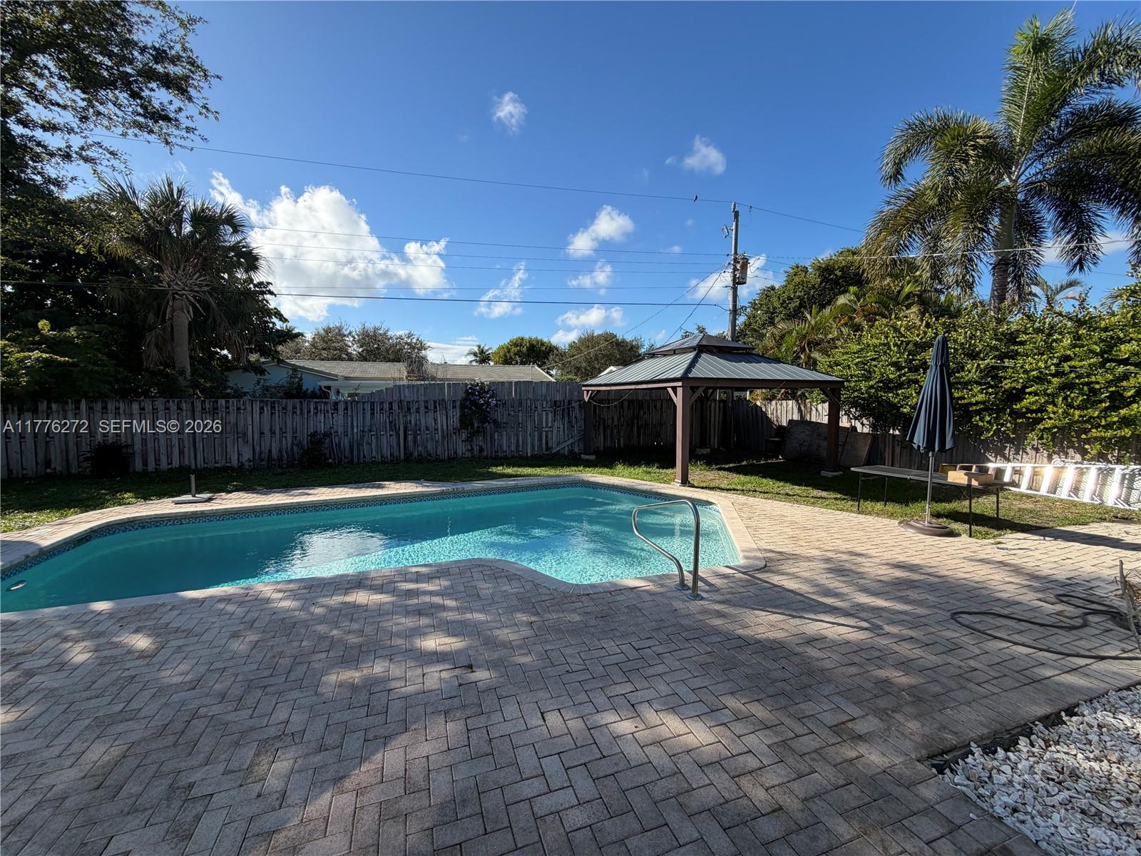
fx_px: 461
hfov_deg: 102.1
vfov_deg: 85.7
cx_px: 570
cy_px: 428
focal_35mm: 14
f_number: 2.2
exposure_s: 1/789
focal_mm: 2.22
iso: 25
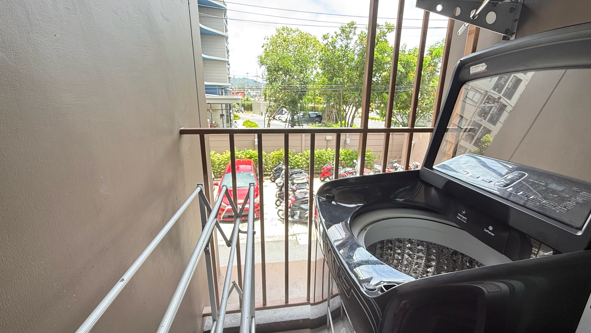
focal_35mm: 16
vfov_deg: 67.1
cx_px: 303
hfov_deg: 99.3
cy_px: 167
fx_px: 251
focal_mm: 2.22
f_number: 2.2
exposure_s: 1/99
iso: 64
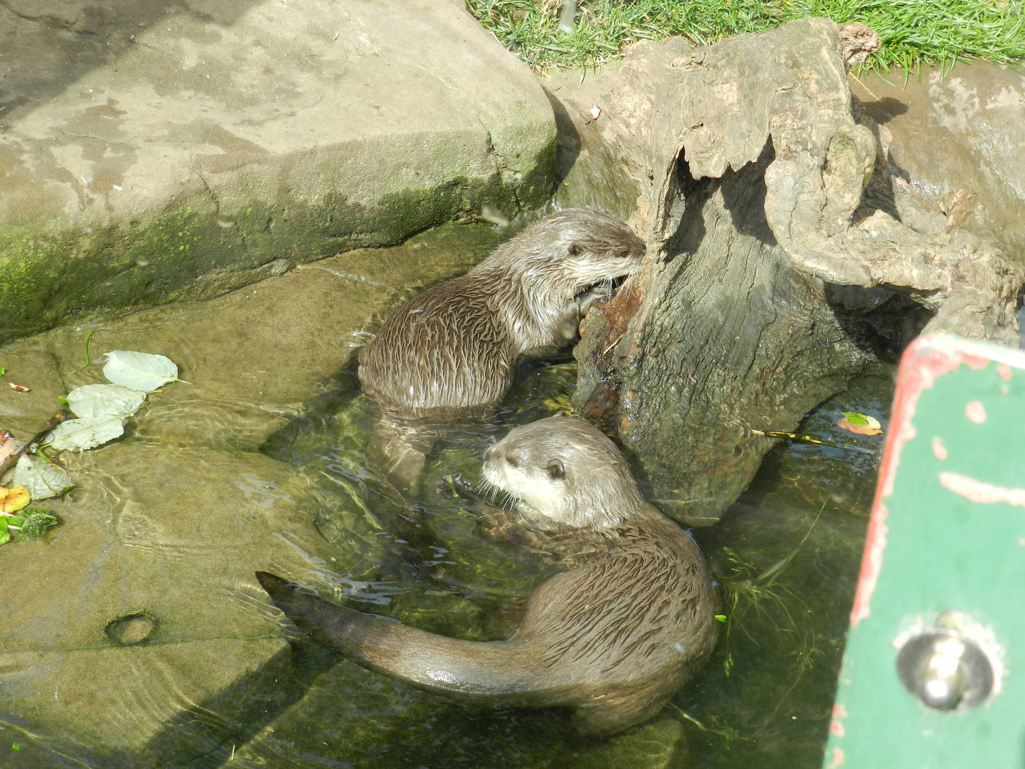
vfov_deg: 21.6
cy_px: 384
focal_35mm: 68
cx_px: 512
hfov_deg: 28.6
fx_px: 2014
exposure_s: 1/200
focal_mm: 12.1
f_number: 4.7
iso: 160
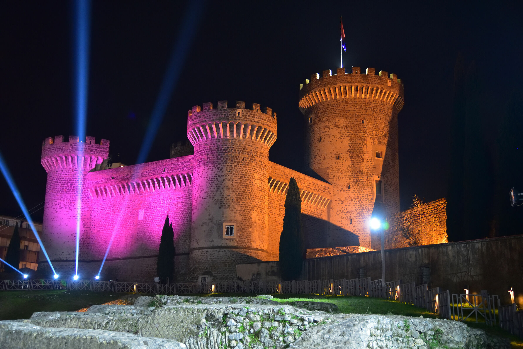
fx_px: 668
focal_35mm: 46
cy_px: 174
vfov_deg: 29.3
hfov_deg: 42.7
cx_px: 262
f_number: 4
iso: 5000
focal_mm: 46
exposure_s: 1/13
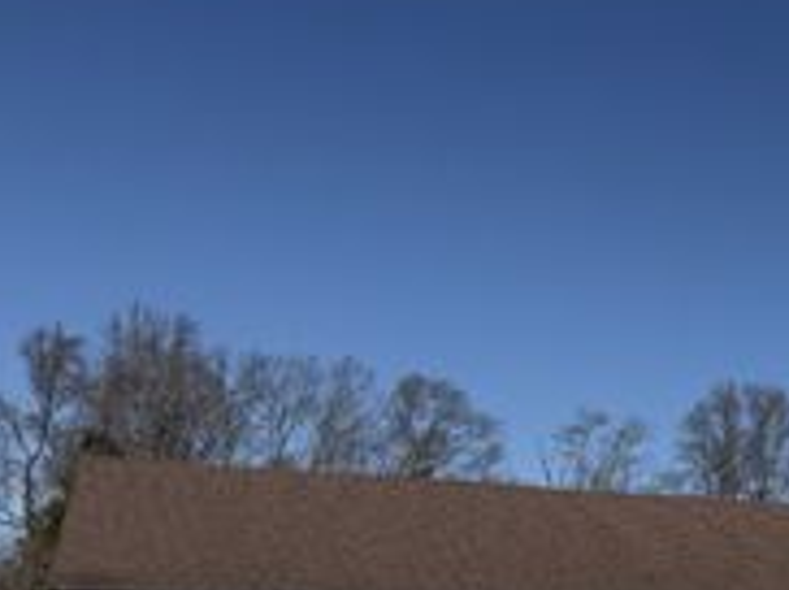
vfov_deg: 20.9
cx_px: 906
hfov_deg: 26.6
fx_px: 1502
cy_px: 683
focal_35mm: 66
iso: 80
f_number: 1.78
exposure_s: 1/9091
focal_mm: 6.76
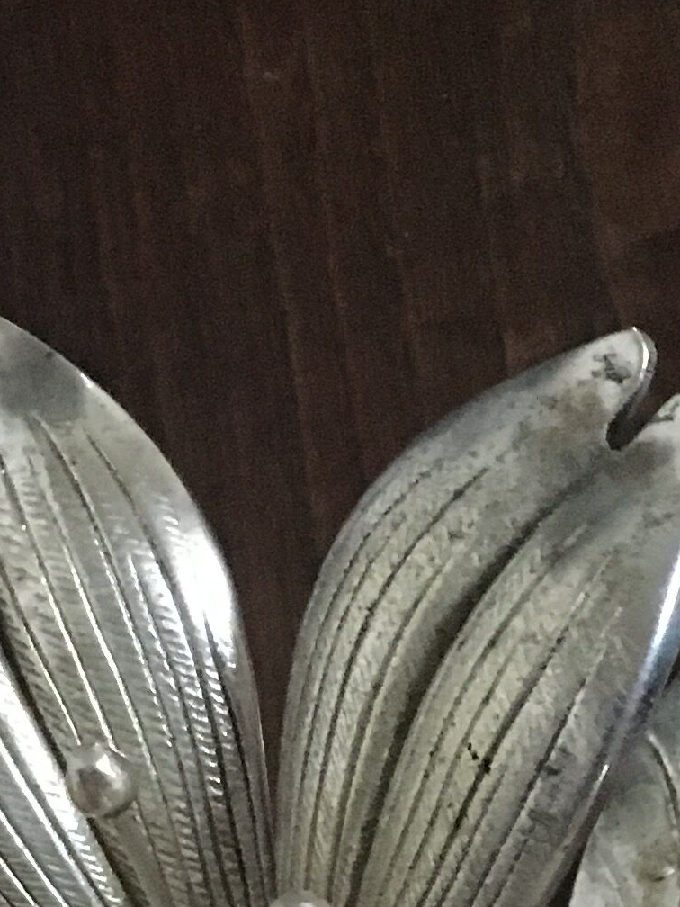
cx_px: 318
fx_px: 3038
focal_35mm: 116
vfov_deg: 15.8
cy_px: 1299
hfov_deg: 12.8
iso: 640
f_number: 2.2
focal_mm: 4.15
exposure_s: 1/17
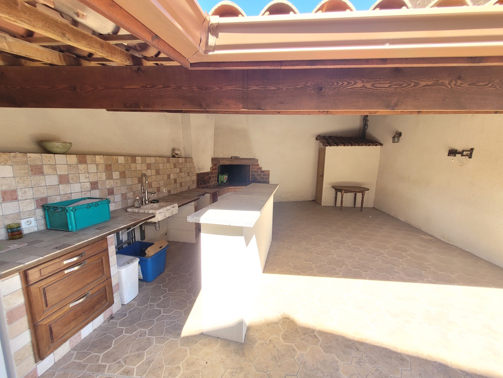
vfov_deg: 89.9
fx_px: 189
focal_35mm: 13
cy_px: 189
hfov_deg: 106.2
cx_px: 252
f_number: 2.2
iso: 80
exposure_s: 1/100
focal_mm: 1.74
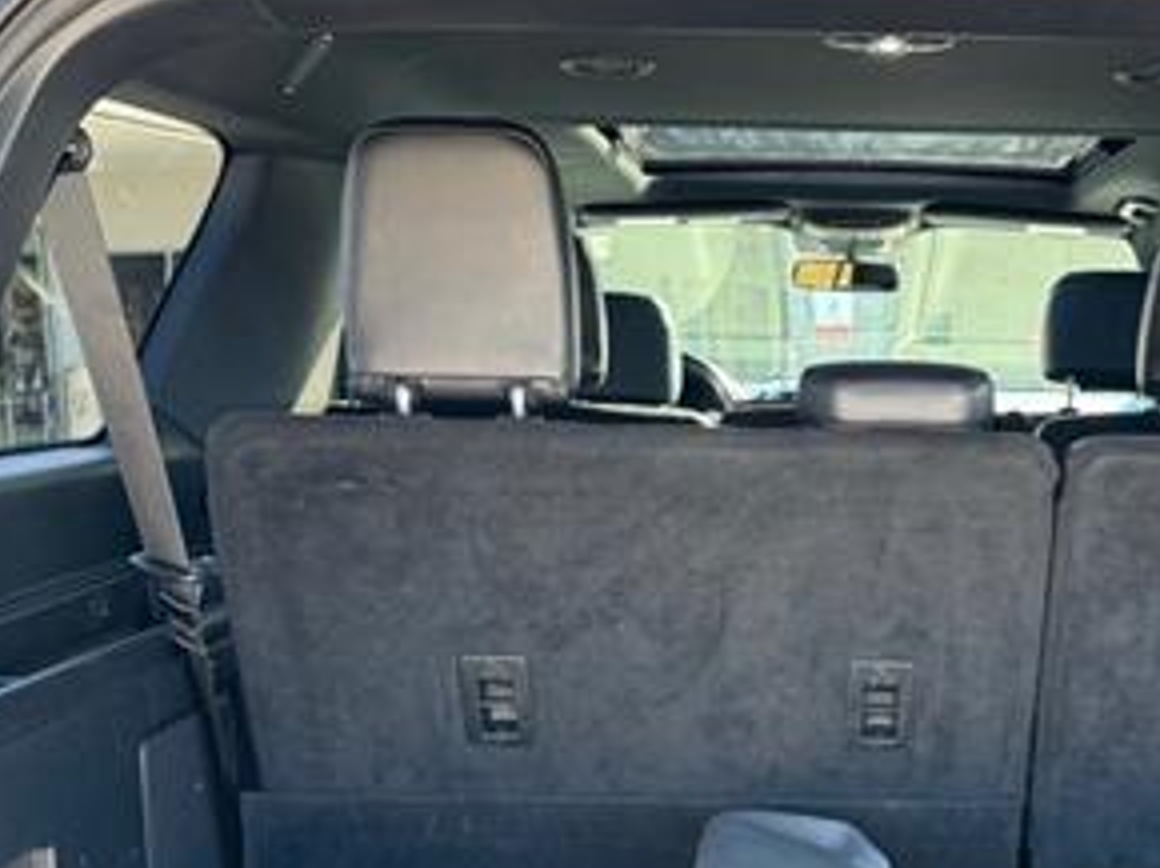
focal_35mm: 53
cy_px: 720
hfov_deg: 35.3
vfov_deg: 26.9
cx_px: 880
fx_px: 1775
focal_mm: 6.76
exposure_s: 1/121
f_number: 1.78
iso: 160
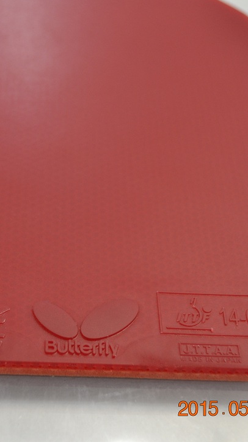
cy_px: 220
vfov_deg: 27.9
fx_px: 889
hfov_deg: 15.8
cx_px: 70
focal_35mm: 76
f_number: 4.8
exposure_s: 1/15
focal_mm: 32
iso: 560
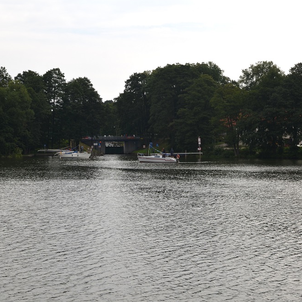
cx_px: 125
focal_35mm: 68
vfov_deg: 25.5
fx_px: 668
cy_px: 151
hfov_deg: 25.5
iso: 100
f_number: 8
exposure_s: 1/250
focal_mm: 35
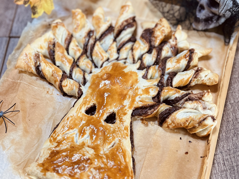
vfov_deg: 53.1
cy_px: 90
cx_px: 120
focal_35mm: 26
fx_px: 180
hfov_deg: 67.3
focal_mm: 5.1
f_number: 1.6
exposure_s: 1/50
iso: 400
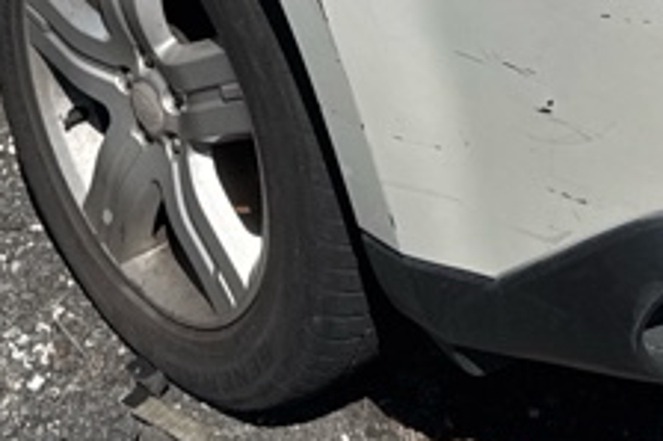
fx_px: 2098
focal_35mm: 114
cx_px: 435
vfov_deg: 11.1
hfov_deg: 17.9
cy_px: -379
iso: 80
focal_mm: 6.76
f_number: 1.78
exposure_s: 1/9009
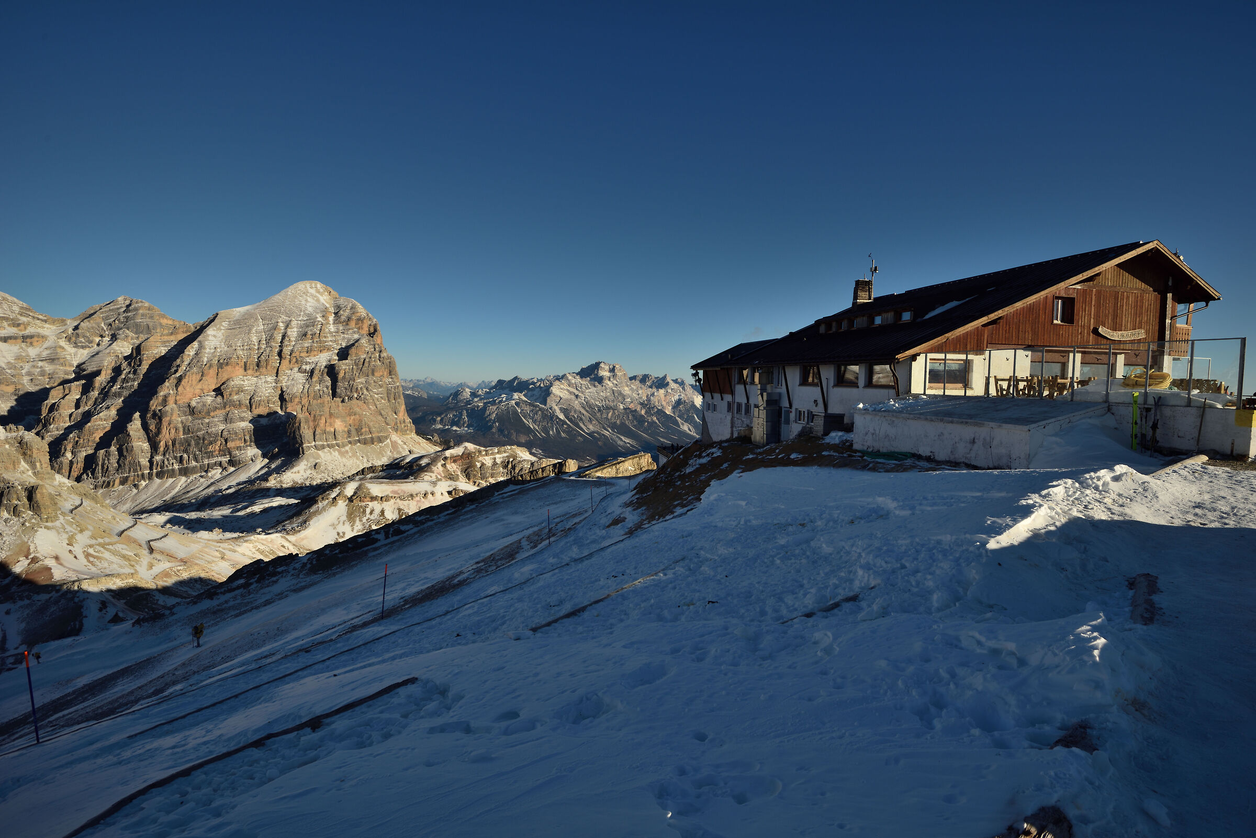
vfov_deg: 73.8
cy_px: 419
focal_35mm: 16
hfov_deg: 96.7
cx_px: 628
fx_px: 558
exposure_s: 1/250
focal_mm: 16
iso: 100
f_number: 10
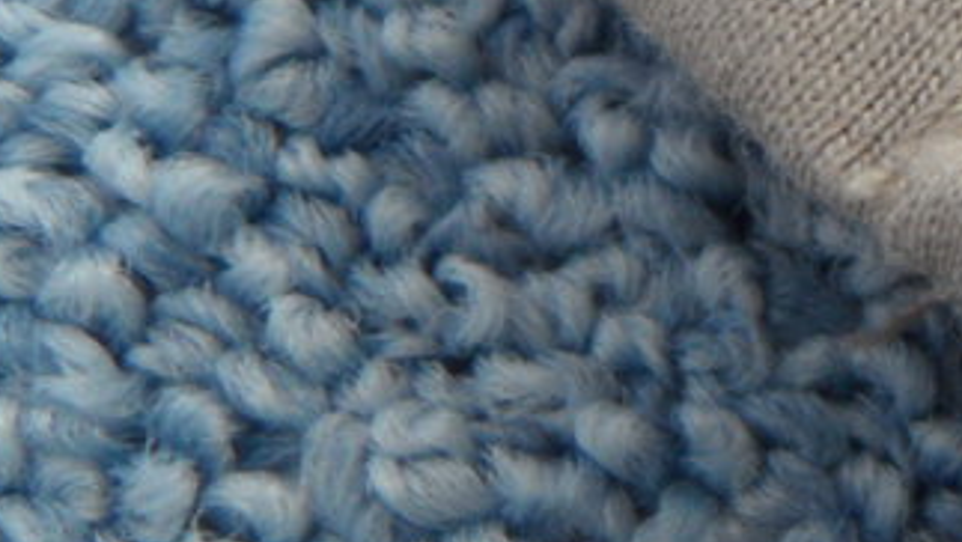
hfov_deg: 16.2
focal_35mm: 108
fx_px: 2756
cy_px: 116
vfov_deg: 11.2
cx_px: 1797
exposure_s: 1/30
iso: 80
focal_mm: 4.1
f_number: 2.9
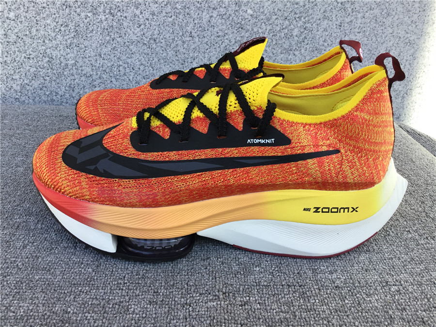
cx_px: 218
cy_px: 164
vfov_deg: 45.4
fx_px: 390
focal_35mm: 31
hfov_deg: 58.4
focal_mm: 3.3
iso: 25
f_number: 2.4
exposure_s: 1/231
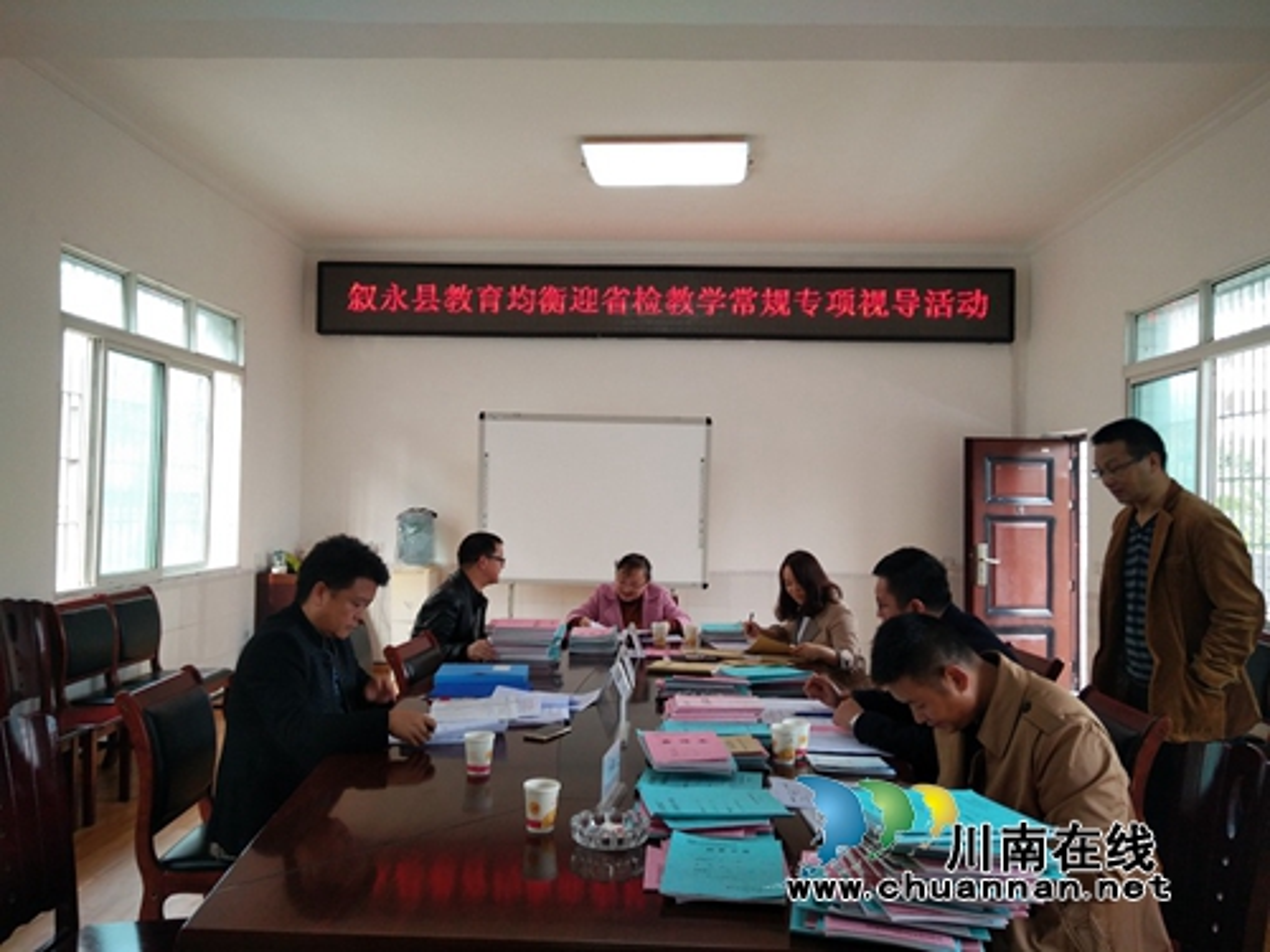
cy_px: 476
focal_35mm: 21
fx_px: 770
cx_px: 635
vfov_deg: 63.4
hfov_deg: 79.0
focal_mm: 3.66
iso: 74
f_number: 2.2
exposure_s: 1/50
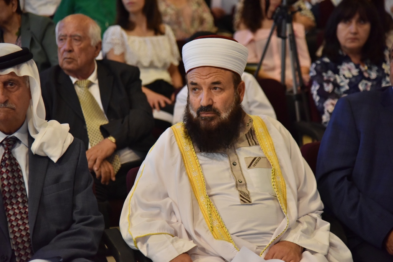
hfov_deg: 19.5
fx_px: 1146
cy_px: 131
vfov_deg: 13.0
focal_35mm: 105
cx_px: 196
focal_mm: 105
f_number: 4
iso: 3200
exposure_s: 1/60
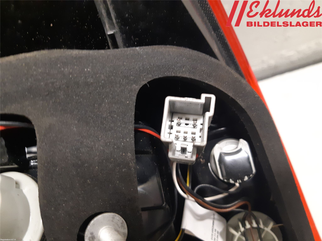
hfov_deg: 67.3
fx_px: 242
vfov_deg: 53.1
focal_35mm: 26
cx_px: 161
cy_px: 120
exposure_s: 1/25
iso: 250
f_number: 1.7
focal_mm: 3.93
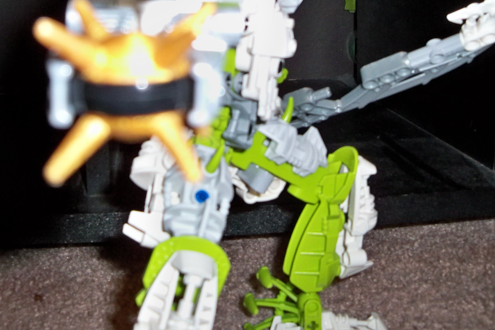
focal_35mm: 56
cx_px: 256
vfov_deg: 23.8
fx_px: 770
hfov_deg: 35.6
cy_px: 65
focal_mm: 6.2
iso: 200
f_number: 3.5
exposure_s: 1/30
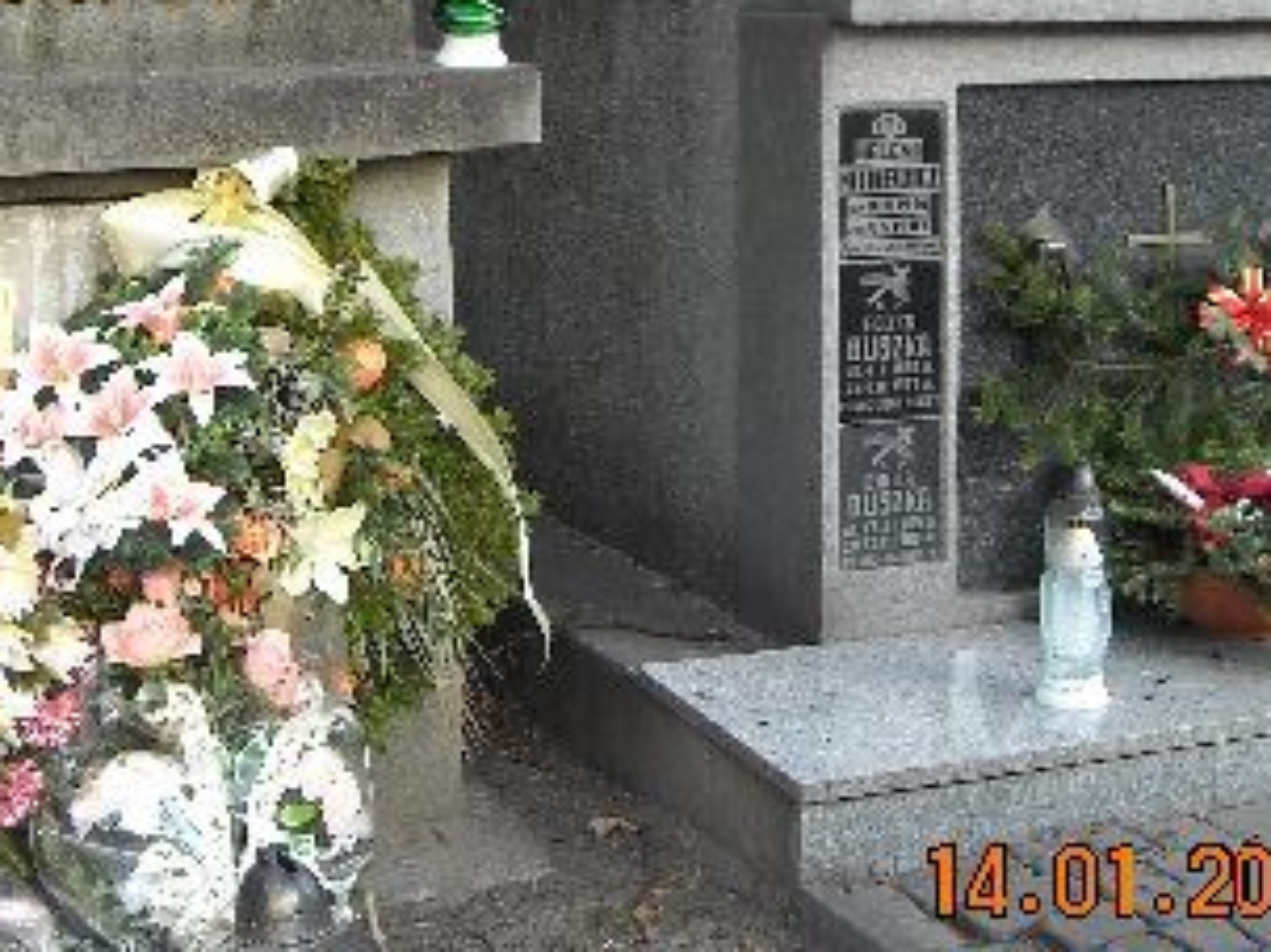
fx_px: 2716
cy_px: 88
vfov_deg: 19.5
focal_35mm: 74
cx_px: 403
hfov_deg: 26.2
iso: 104
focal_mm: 5.7
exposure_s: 1/60
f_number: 2.8
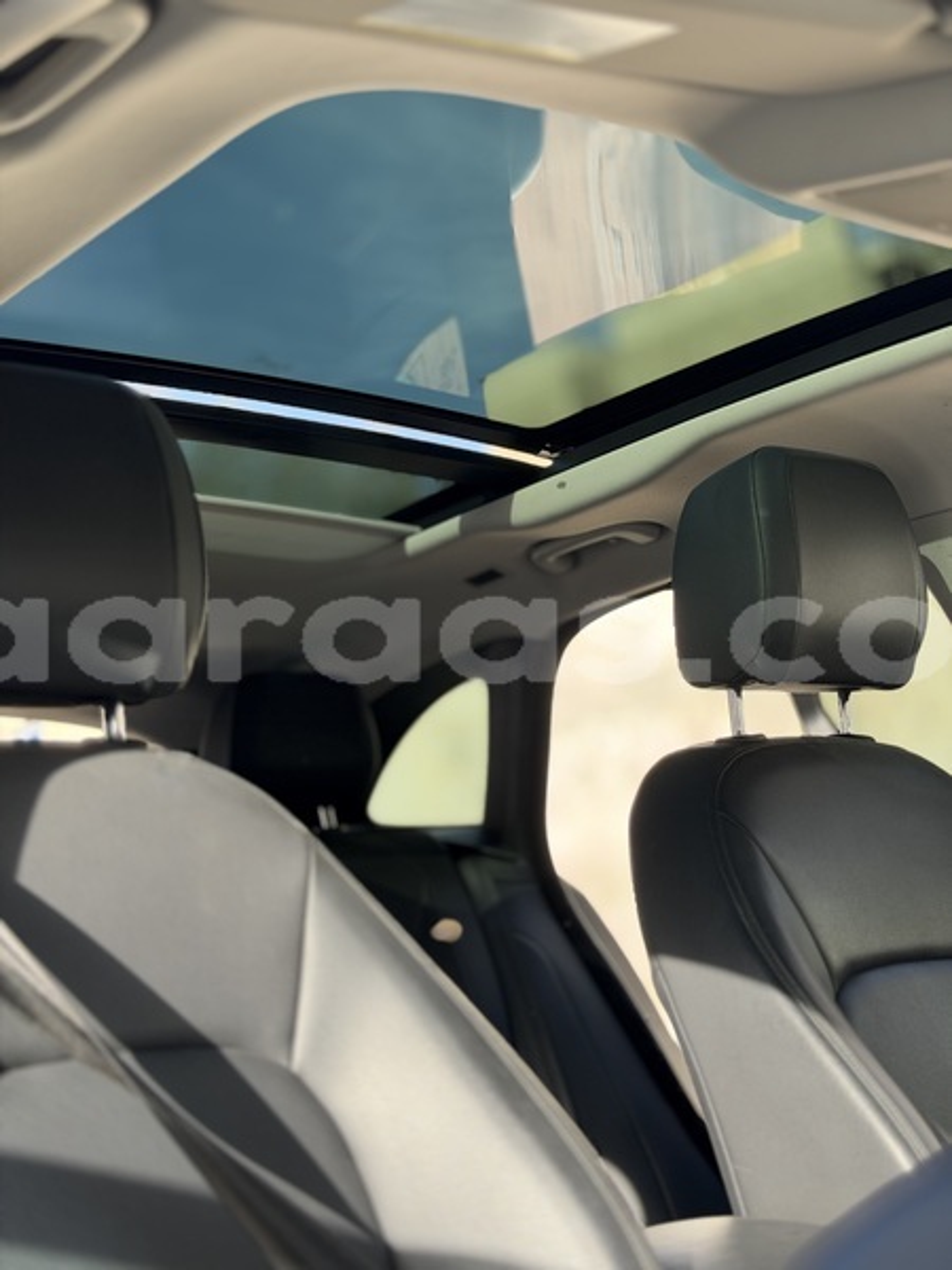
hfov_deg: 30.3
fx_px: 1760
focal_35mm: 48
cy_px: 635
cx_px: 476
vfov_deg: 39.7
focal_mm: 6.76
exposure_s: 1/570
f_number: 1.78
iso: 100
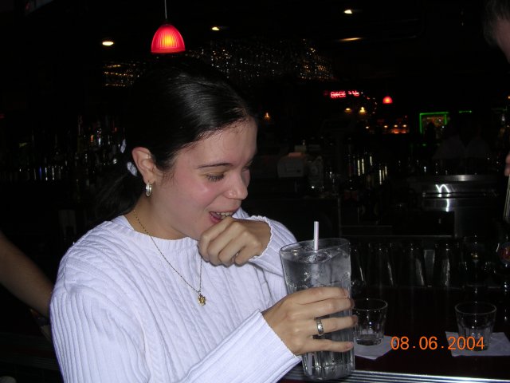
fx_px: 560
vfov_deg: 37.7
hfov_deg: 49.0
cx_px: 255
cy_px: 192
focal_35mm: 38
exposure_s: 1/60.1
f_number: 2.8
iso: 100
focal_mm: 5.8
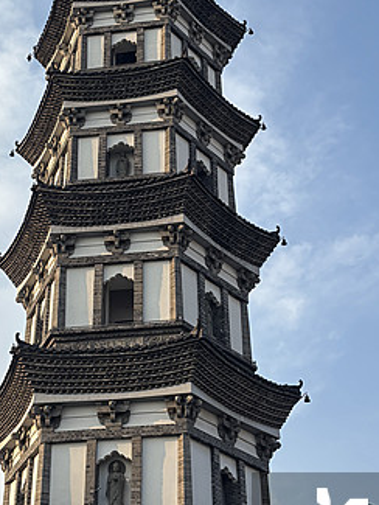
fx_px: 934
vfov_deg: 30.2
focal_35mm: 64
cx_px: 132
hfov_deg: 22.9
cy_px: 232
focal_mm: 5.96
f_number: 1.6
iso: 50
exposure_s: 1/2024
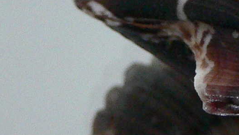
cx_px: 299
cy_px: 84
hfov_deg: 14.1
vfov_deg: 8.2
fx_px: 931
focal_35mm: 147
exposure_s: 1/50
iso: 200
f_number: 2.8
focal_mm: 4.6
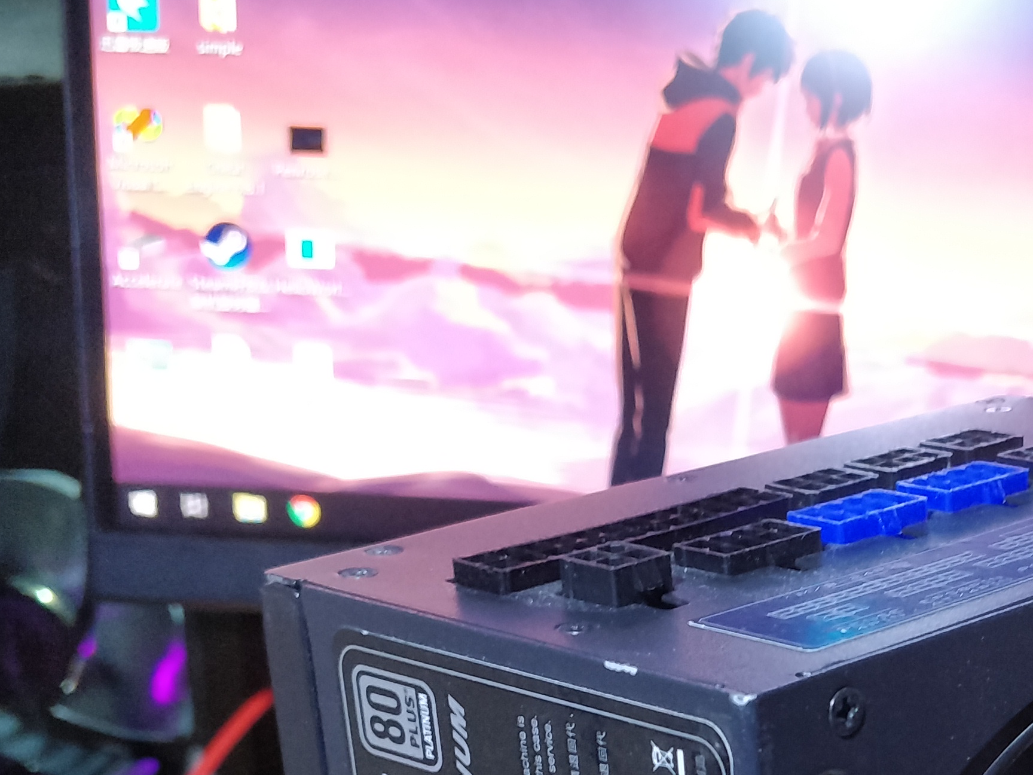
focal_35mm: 64
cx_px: 948
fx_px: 1910
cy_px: 991
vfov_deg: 21.0
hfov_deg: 28.9
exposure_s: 1/33
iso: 1000
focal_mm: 4.1
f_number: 1.7
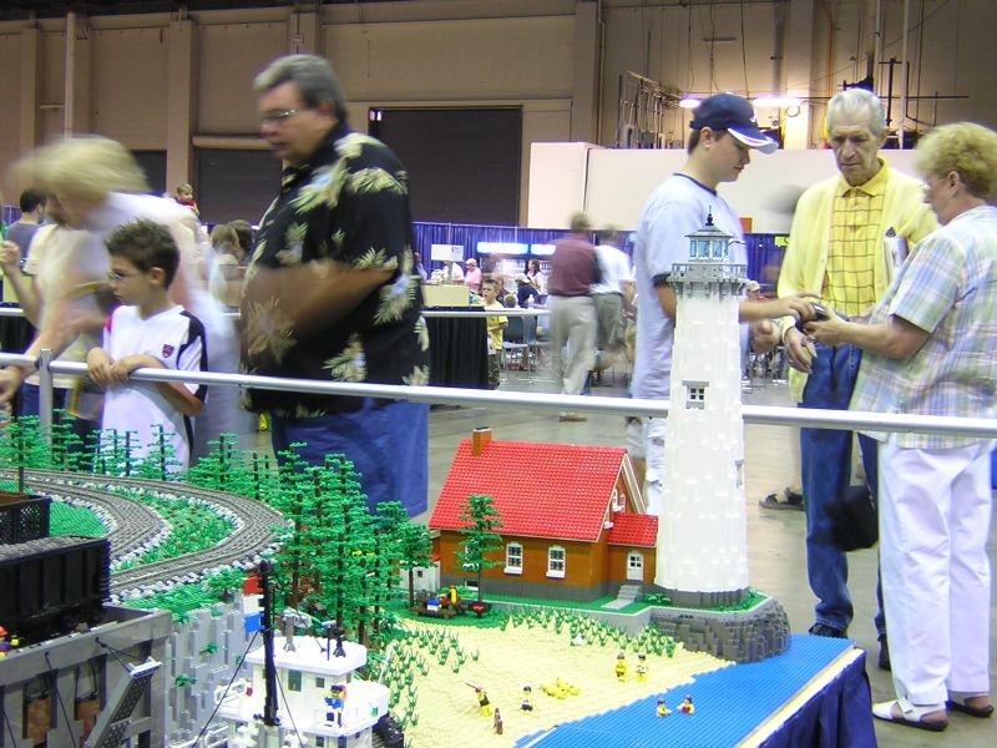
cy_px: 374
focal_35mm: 54
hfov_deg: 35.5
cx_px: 498
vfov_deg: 27.0
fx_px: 1555
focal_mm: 7.1
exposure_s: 1/2.5
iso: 104
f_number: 3.2
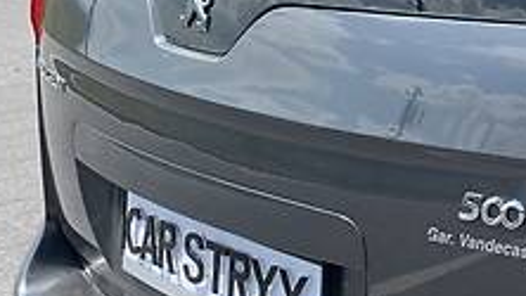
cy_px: 170
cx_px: 765
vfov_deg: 11.9
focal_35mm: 102
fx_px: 1423
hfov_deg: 18.7
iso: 25
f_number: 1.8
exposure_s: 1/1076
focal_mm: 4.2
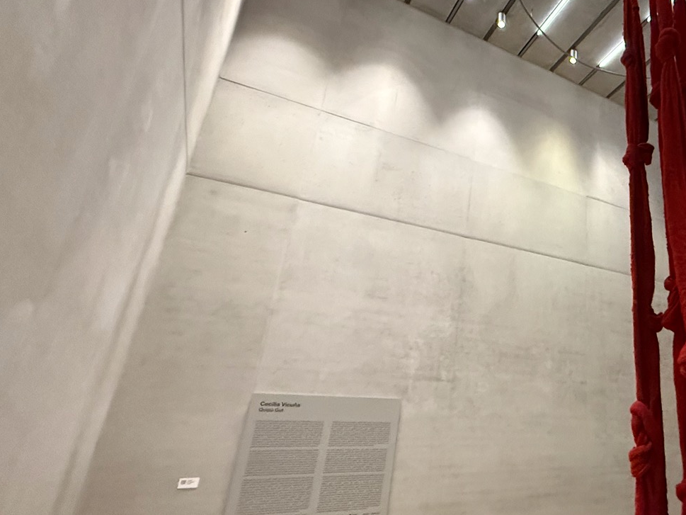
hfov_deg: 58.1
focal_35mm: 26
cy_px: 242
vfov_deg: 53.0
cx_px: 611
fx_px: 515
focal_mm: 2.22
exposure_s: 1/60
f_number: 2.2
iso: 1000
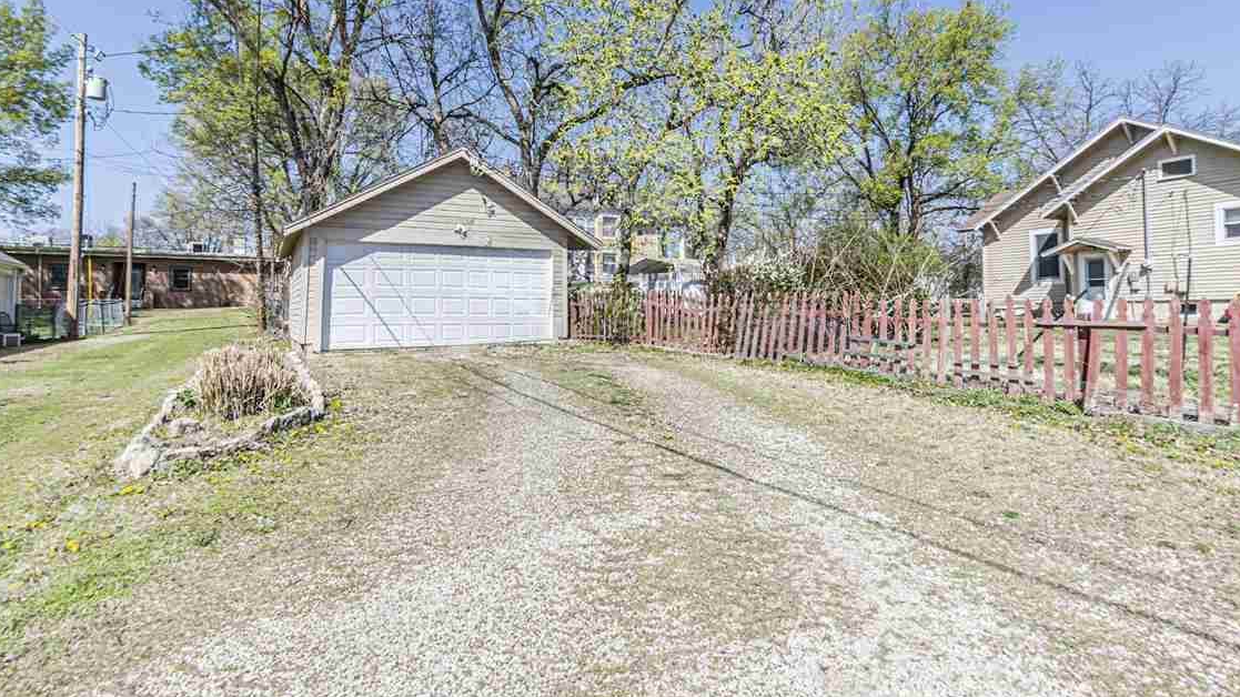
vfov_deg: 60.9
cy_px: 382
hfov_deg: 92.7
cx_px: 612
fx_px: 592
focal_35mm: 18
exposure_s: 1/160
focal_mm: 10
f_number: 8
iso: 100
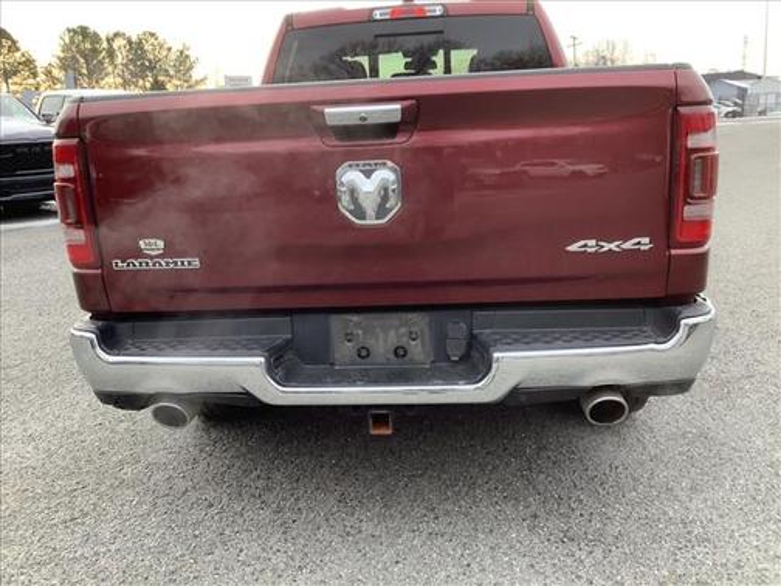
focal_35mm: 31
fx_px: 699
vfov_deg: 45.4
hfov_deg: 58.4
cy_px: 293
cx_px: 390
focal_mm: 3.3
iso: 50
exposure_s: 1/120
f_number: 2.4
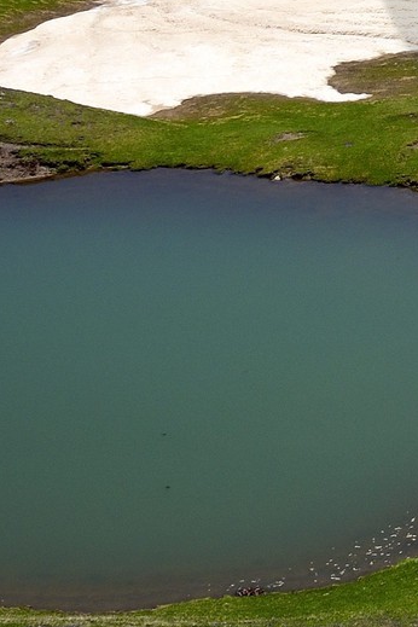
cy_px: -235
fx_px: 3709
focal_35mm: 213
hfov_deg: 6.2
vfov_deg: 9.5
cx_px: 887
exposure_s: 1/320
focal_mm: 46
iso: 200
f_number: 14
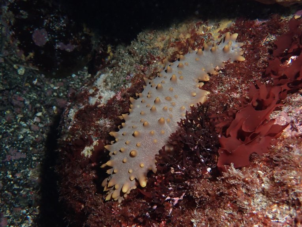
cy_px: 114
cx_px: 151
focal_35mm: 38
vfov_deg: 37.7
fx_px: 331
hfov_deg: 49.0
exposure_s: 1/200
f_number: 10
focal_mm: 6.83
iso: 400
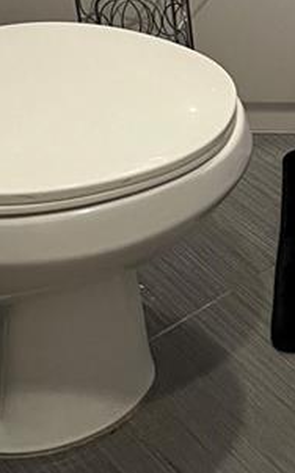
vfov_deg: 15.5
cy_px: -445
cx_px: 353
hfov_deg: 11.7
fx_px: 1416
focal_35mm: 110
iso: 125
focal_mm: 5.1
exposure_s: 1/60
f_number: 1.6
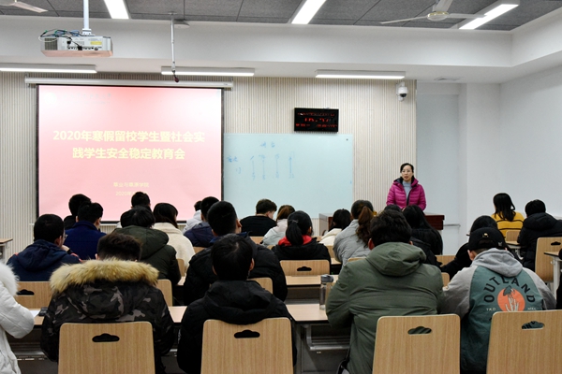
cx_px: 281
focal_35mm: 44
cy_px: 187
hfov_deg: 44.5
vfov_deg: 30.5
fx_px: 687
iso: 6400
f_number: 13
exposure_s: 1/125
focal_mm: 44
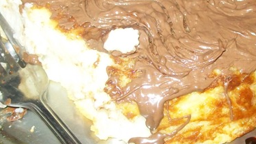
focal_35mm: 80
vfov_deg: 15.1
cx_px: 136
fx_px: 543
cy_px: 41
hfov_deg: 26.5
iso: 160
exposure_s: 1/60
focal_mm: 6
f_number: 2.7
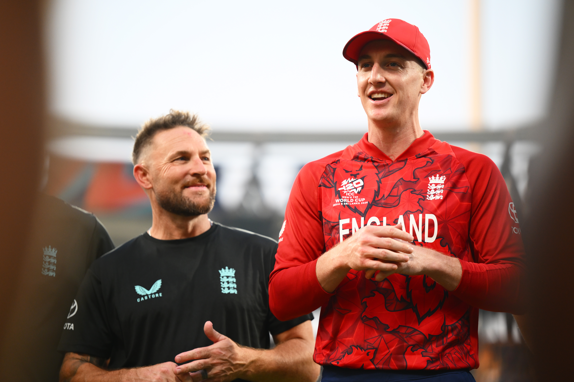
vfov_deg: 9.1
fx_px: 2391
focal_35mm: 150
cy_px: 191
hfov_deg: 13.7
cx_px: 287
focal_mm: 150
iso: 1000
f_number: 2.8
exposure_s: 1/1250
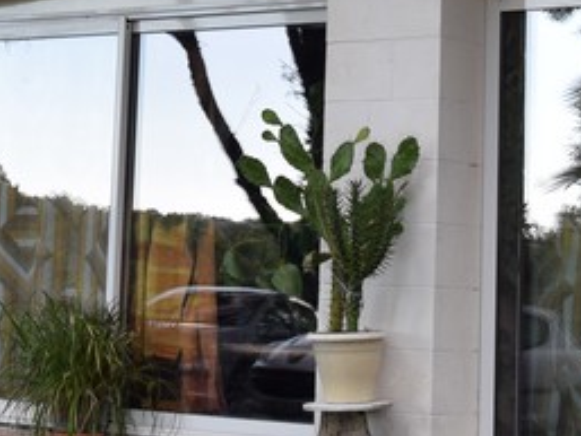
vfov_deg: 11.7
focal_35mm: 121
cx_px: 231
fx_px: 2032
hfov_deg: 16.3
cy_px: -248
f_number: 7.1
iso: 400
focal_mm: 18
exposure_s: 1/200
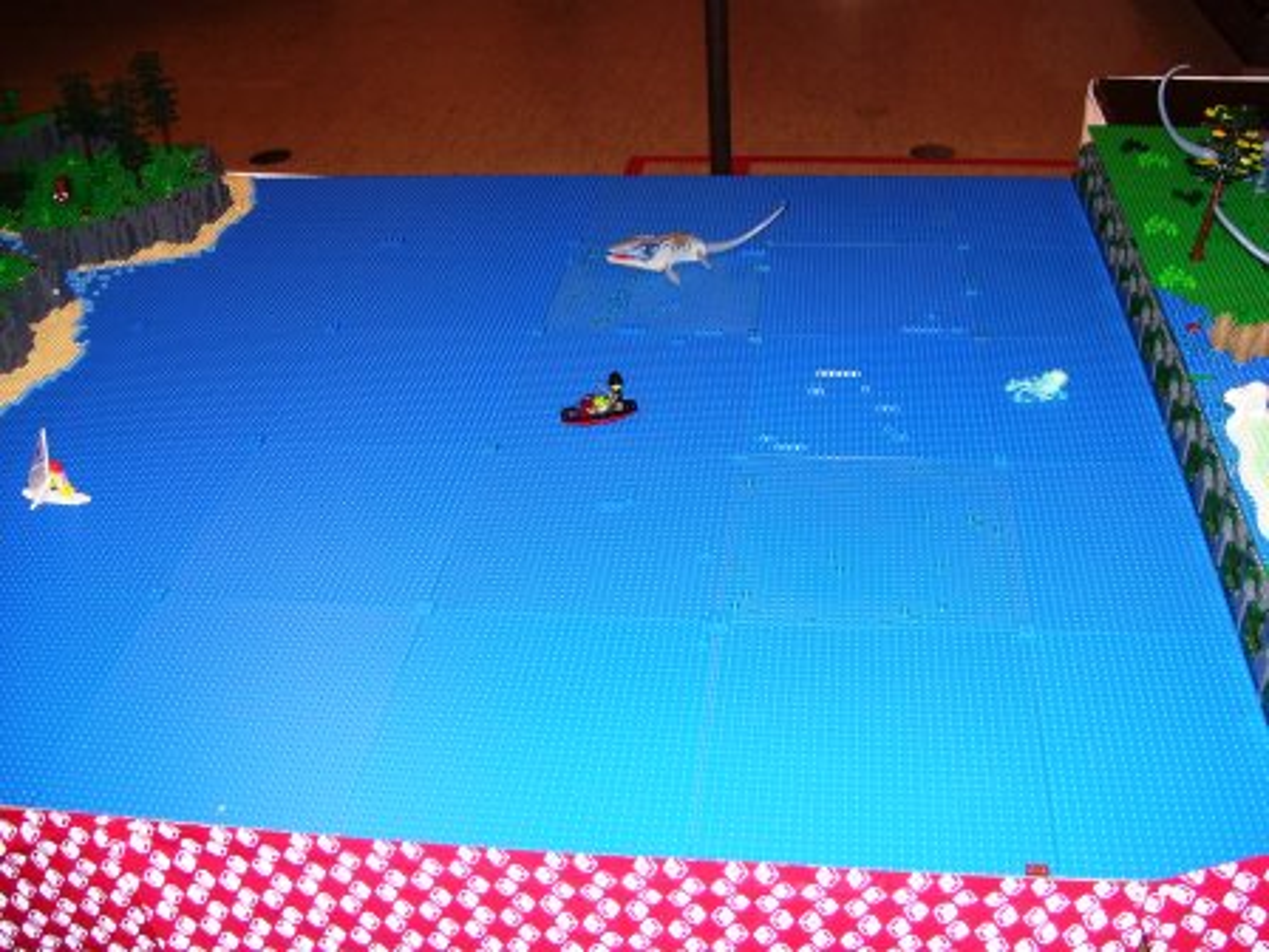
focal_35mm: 36
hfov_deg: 51.4
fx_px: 1320
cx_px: 634
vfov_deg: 39.7
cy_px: 476
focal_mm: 6
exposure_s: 1/60
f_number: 2.7
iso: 80
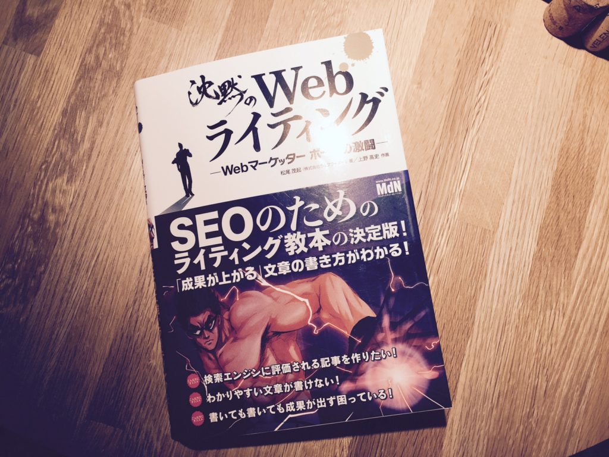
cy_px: 228
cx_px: 304
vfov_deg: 48.2
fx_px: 510
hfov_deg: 61.7
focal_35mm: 29
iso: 32
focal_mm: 4.15
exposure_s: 1/60
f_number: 2.2
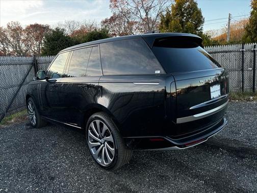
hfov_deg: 71.6
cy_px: 96
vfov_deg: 56.8
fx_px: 178
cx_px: 128
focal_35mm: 24
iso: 64
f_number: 1.78
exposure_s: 1/213
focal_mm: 6.76
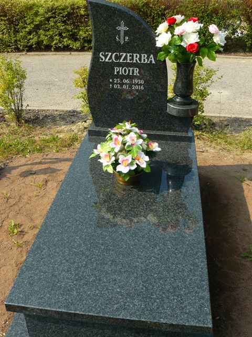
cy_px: 168
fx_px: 349
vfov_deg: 51.4
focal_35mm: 36
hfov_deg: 39.7
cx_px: 126
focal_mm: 6
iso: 100
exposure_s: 1/250
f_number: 5.6
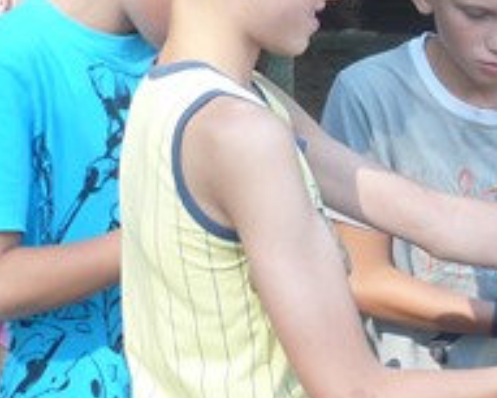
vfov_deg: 8.4
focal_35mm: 184
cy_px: 140
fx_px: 2708
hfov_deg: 10.4
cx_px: 541
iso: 160
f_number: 3.7
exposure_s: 1/125
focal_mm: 9.9
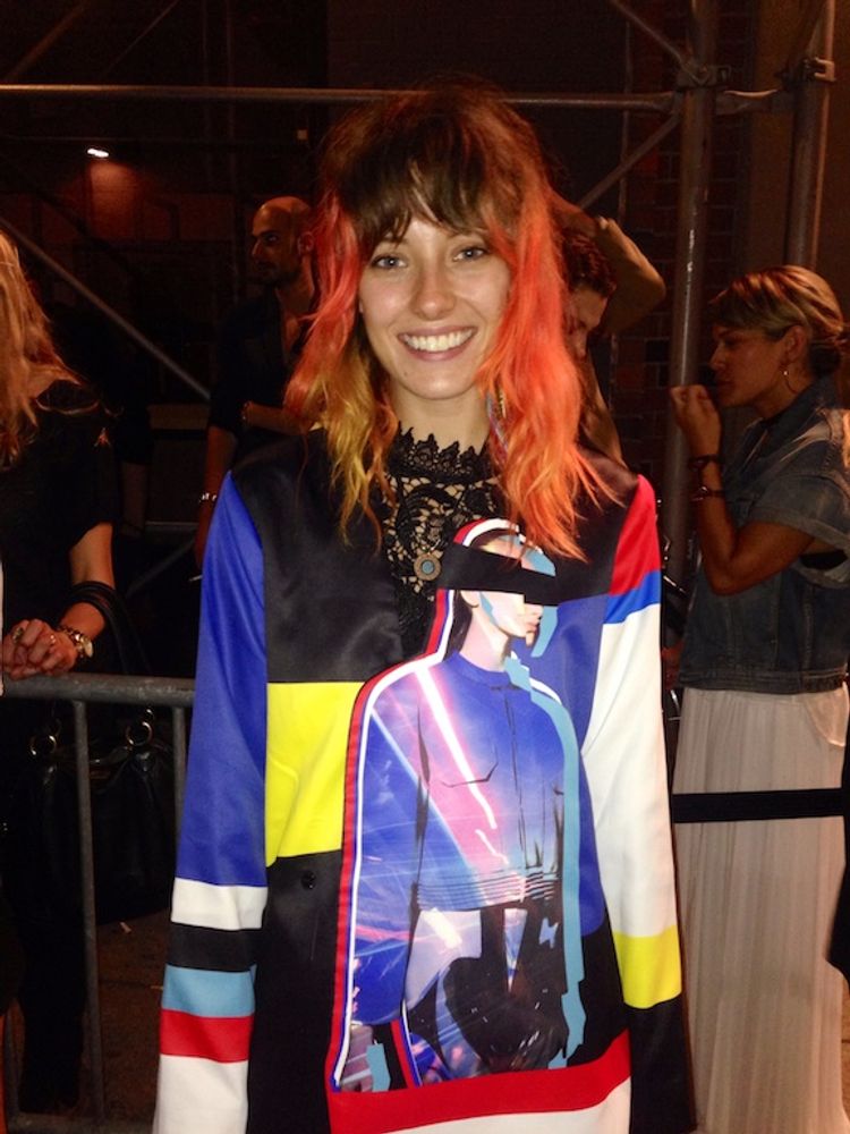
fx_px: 1080
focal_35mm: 33
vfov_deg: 55.4
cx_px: 425
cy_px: 567
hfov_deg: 42.9
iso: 200
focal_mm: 4.12
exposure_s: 1/16
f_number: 2.4
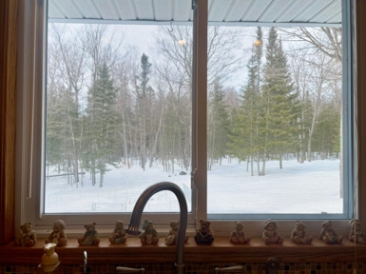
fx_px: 275
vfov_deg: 53.0
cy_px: 133
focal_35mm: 26
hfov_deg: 67.3
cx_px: 179
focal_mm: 5.1
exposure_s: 1/867
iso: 32
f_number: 1.6
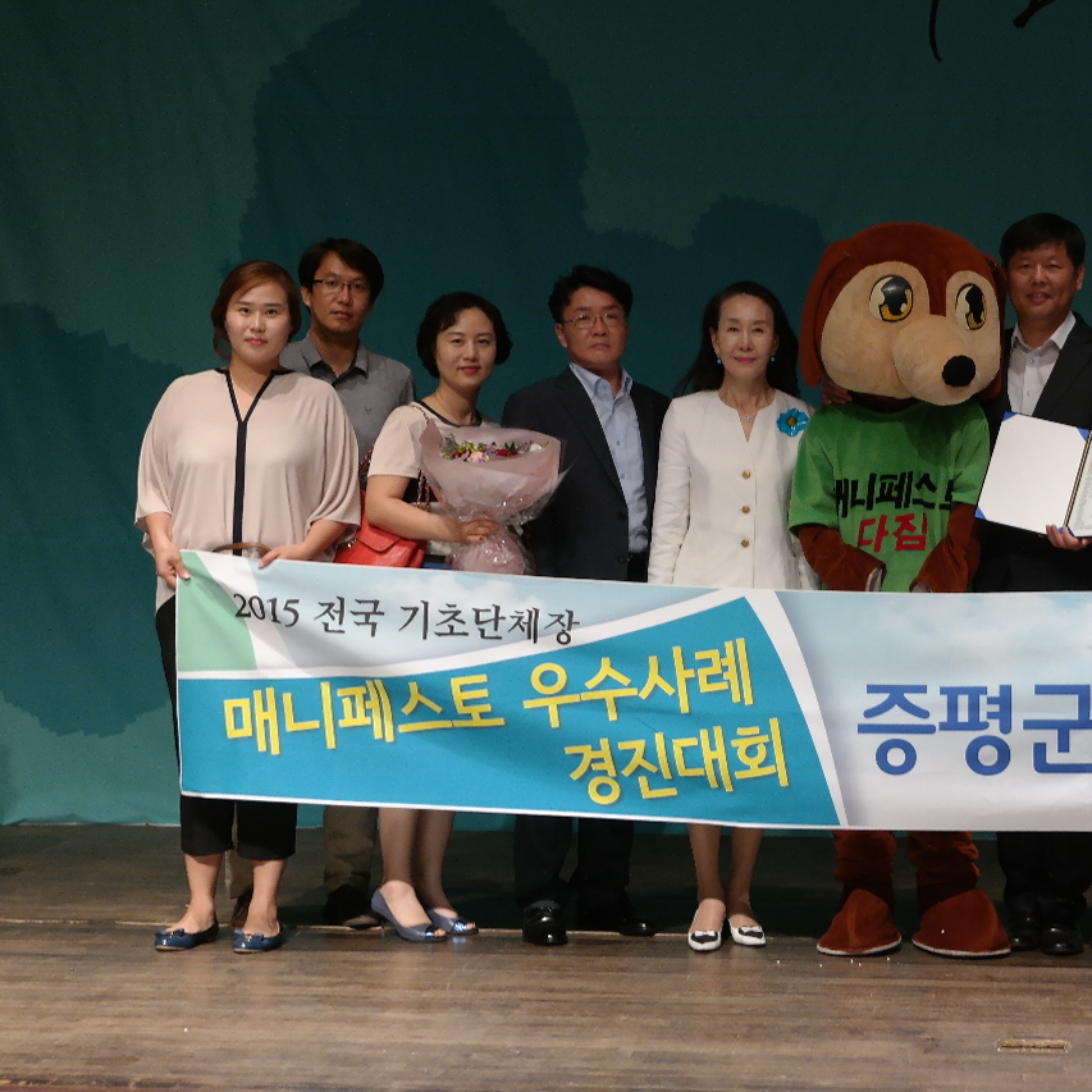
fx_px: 2641
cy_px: 485
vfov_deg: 23.3
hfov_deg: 23.1
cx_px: 835
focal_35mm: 74
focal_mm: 28
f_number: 4
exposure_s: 1/50
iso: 800
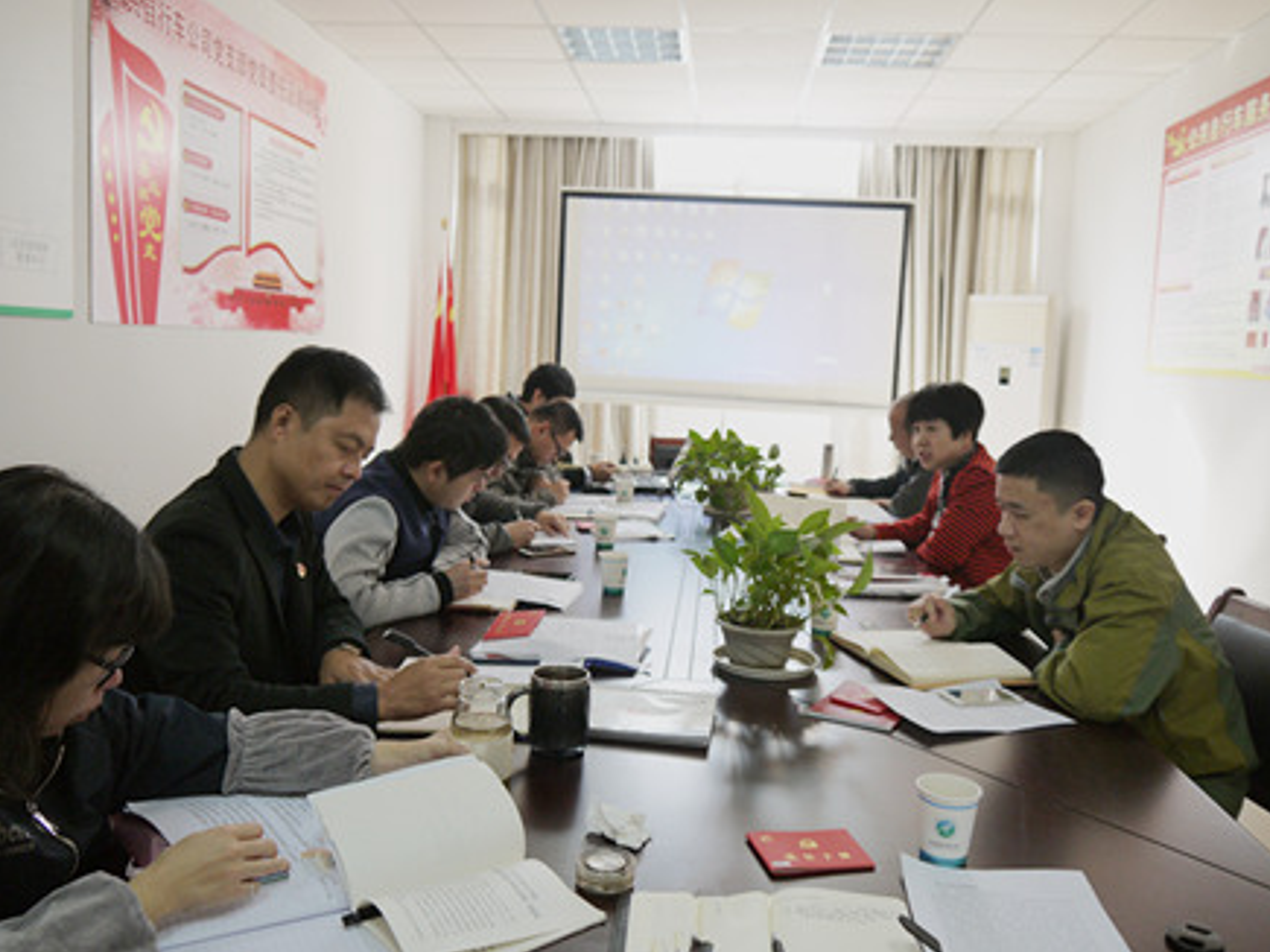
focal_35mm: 31
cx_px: 631
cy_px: 466
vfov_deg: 45.4
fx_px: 1137
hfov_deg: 58.4
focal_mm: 15
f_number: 3.5
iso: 100
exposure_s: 1/60
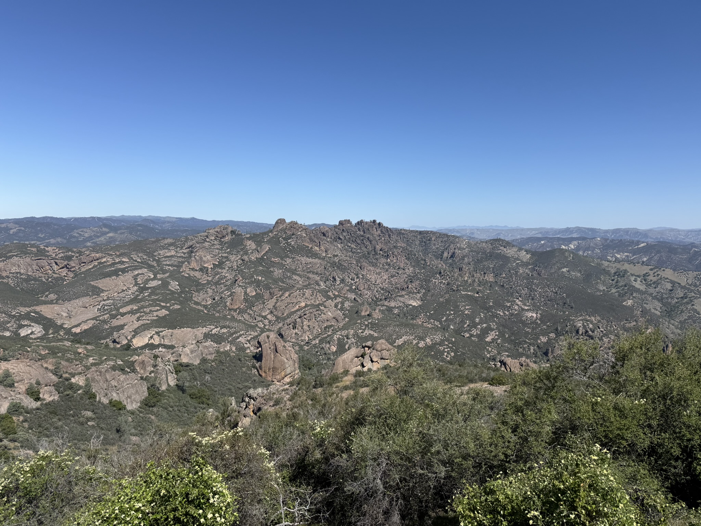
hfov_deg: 71.6
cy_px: 263
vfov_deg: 56.8
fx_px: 486
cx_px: 350
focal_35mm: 24
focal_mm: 6.76
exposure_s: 1/6711
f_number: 1.78
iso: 80
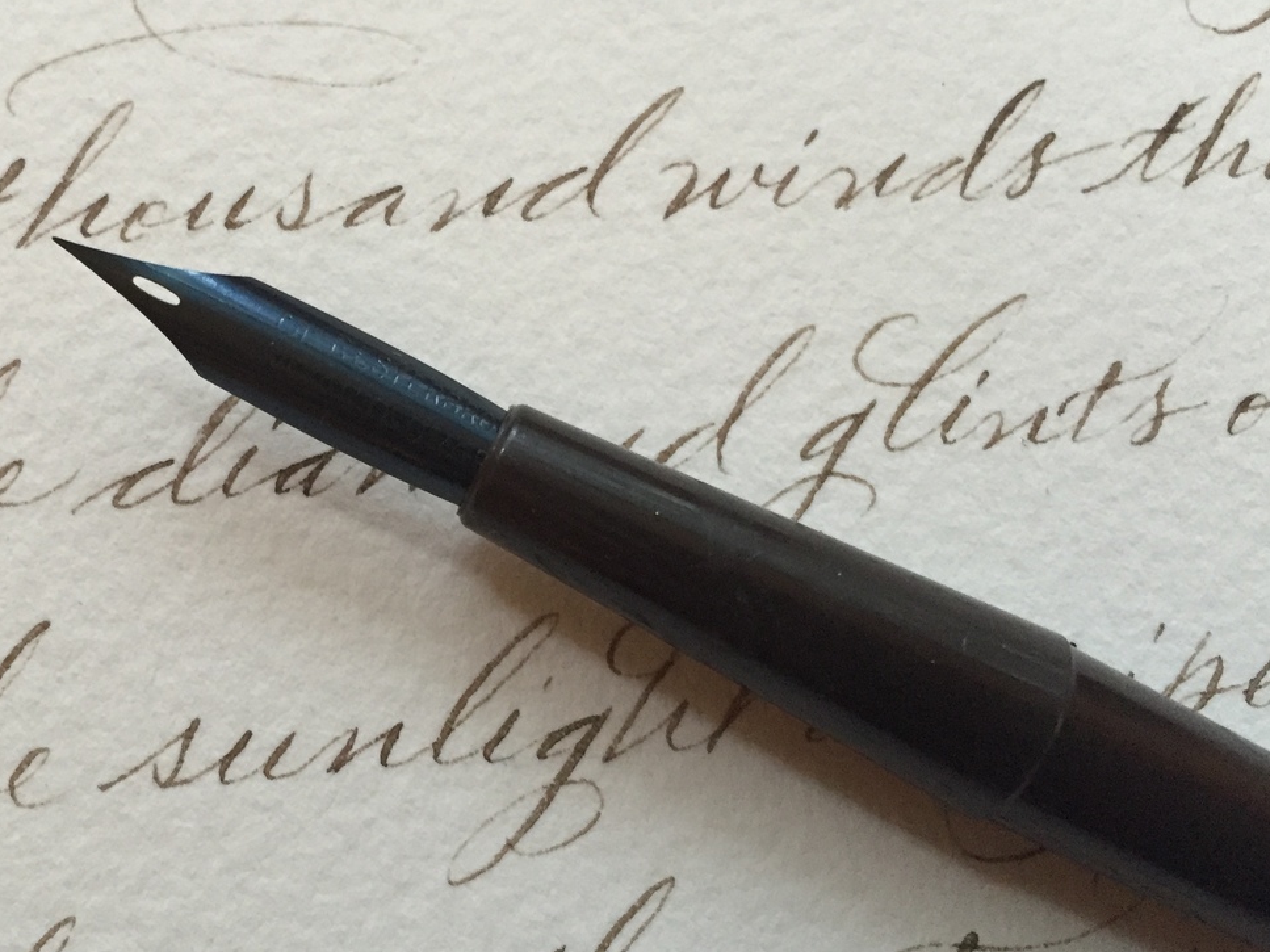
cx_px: 386
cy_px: 466
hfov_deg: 43.9
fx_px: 1541
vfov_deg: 34.3
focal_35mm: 42
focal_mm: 4.15
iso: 160
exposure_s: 1/30
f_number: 2.2
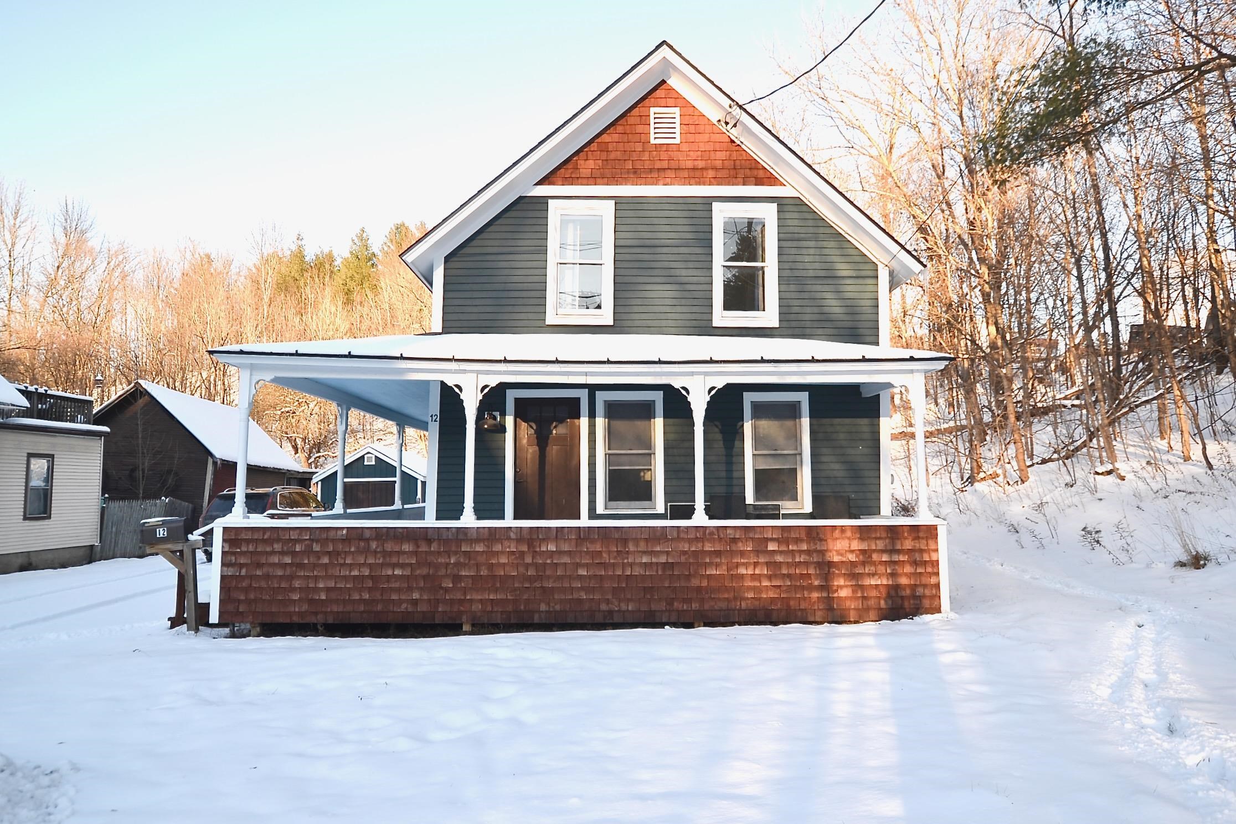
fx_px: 721
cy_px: 412
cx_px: 618
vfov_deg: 59.5
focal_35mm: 21
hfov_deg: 81.2
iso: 100
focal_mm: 14
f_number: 5.6
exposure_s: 1/125
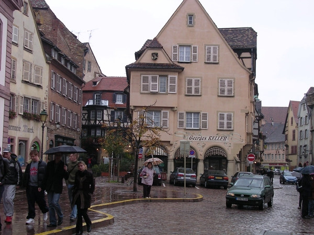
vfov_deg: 26.1
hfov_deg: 34.3
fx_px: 508
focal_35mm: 56
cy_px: 118
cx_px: 157
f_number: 3.3
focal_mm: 8.5
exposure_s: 1/157
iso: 100
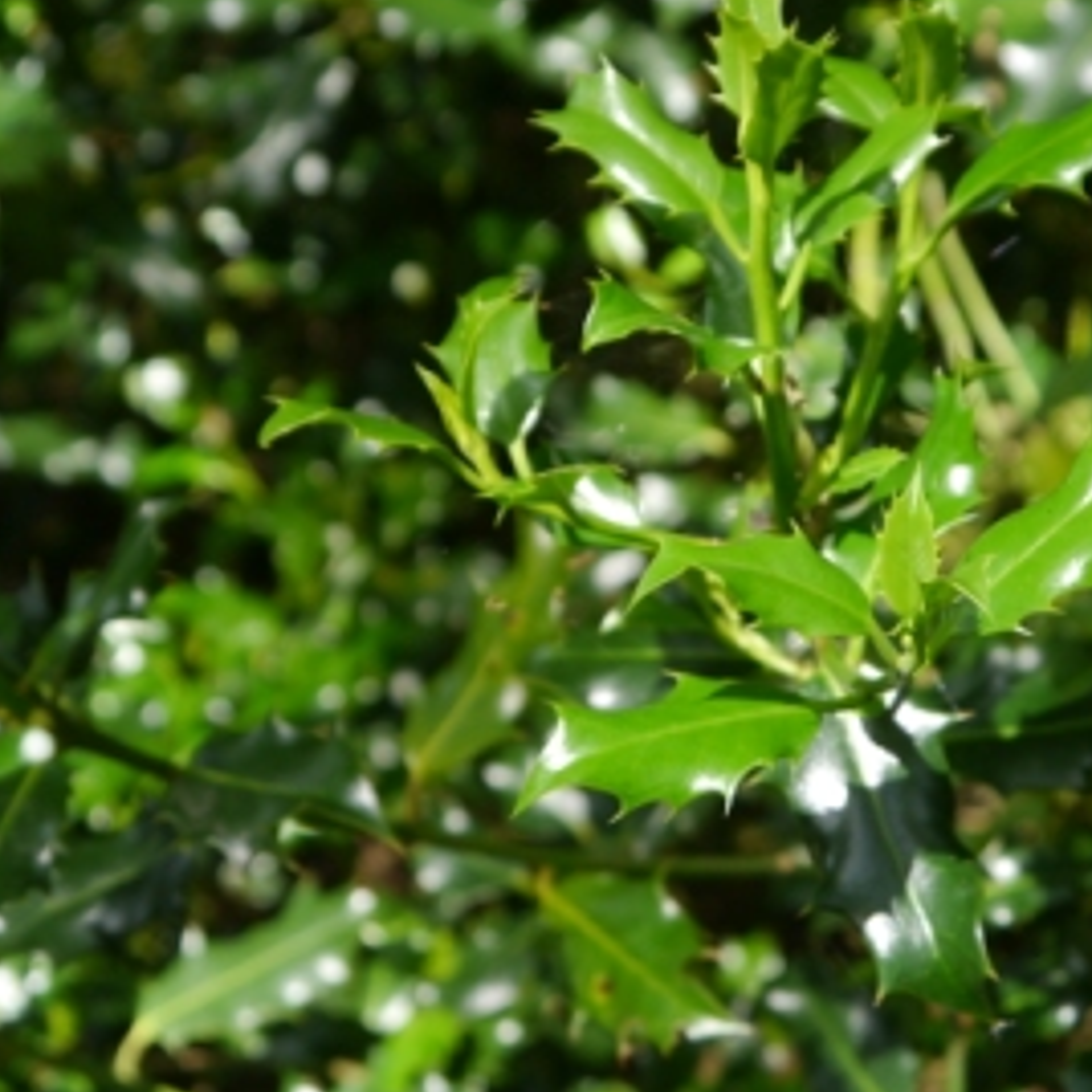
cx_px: 762
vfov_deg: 23.3
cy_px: 456
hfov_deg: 23.2
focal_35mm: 74
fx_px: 2641
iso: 160
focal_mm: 26
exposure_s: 1/60
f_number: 4.7
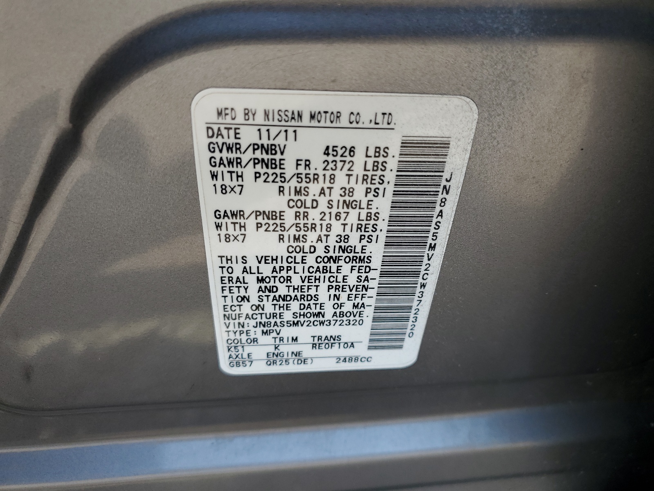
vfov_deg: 53.1
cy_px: 246
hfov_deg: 67.3
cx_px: 327
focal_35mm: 26
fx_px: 491
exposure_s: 1/526
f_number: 1.5
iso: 50
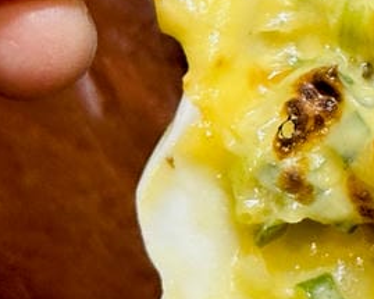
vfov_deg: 7.4
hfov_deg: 8.9
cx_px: 642
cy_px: 26
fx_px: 2313
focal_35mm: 209
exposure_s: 1/40
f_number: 1.78
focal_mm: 6.86
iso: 250
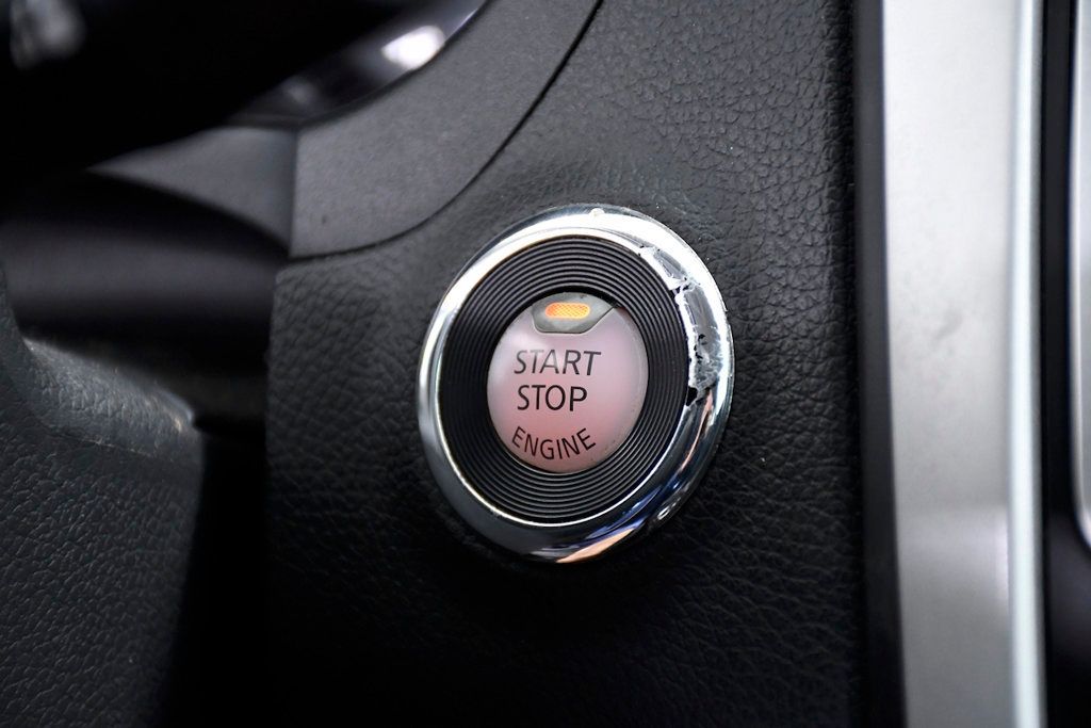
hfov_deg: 15.2
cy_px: 364
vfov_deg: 10.2
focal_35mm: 135
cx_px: 546
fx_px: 4092
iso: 2500
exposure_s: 1/100
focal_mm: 90
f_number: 5.3
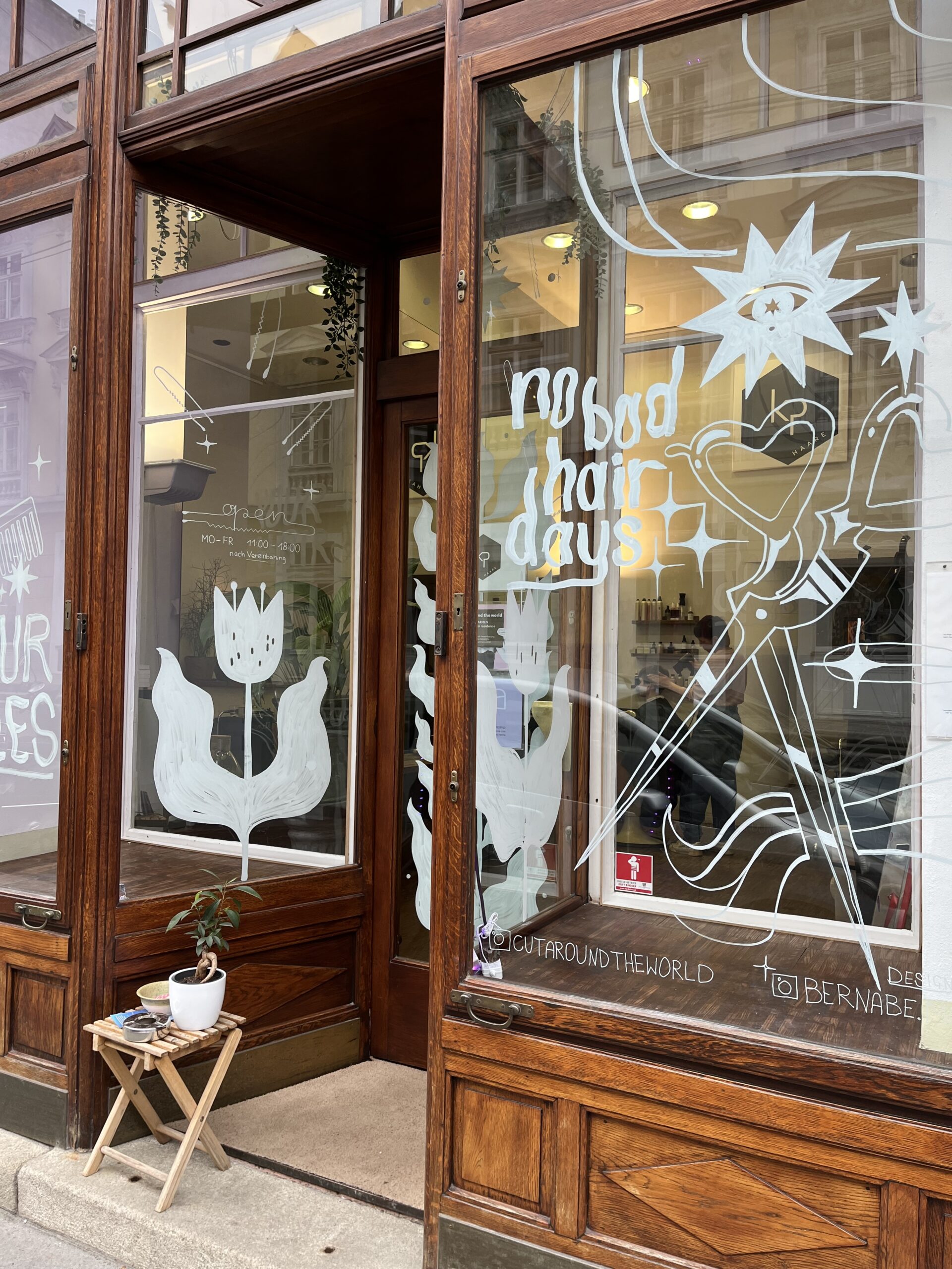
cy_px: 634
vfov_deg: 67.3
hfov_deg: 53.1
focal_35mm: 26
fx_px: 953
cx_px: 476
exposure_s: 1/100
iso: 50
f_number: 1.6
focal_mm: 5.1
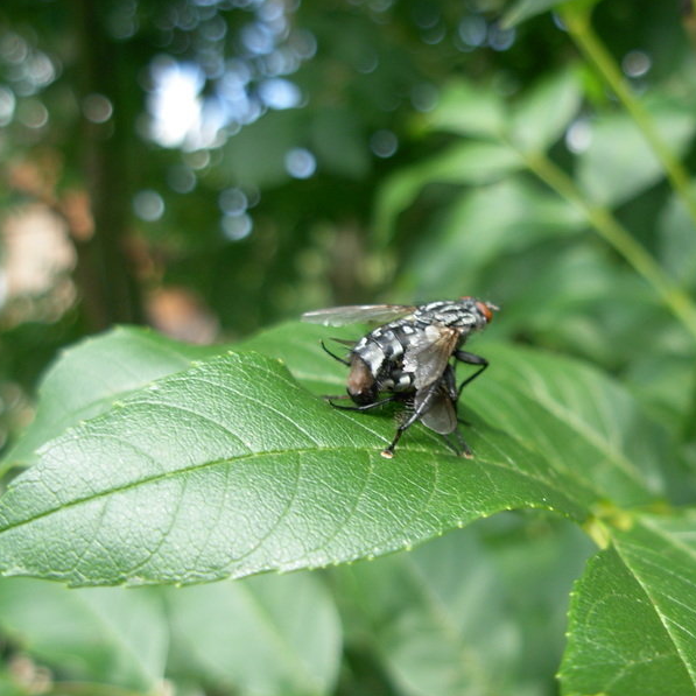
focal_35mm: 45
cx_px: 448
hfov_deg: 37.3
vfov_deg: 37.6
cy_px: 347
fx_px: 1024
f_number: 2.9
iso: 79
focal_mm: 6.3
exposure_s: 1/157
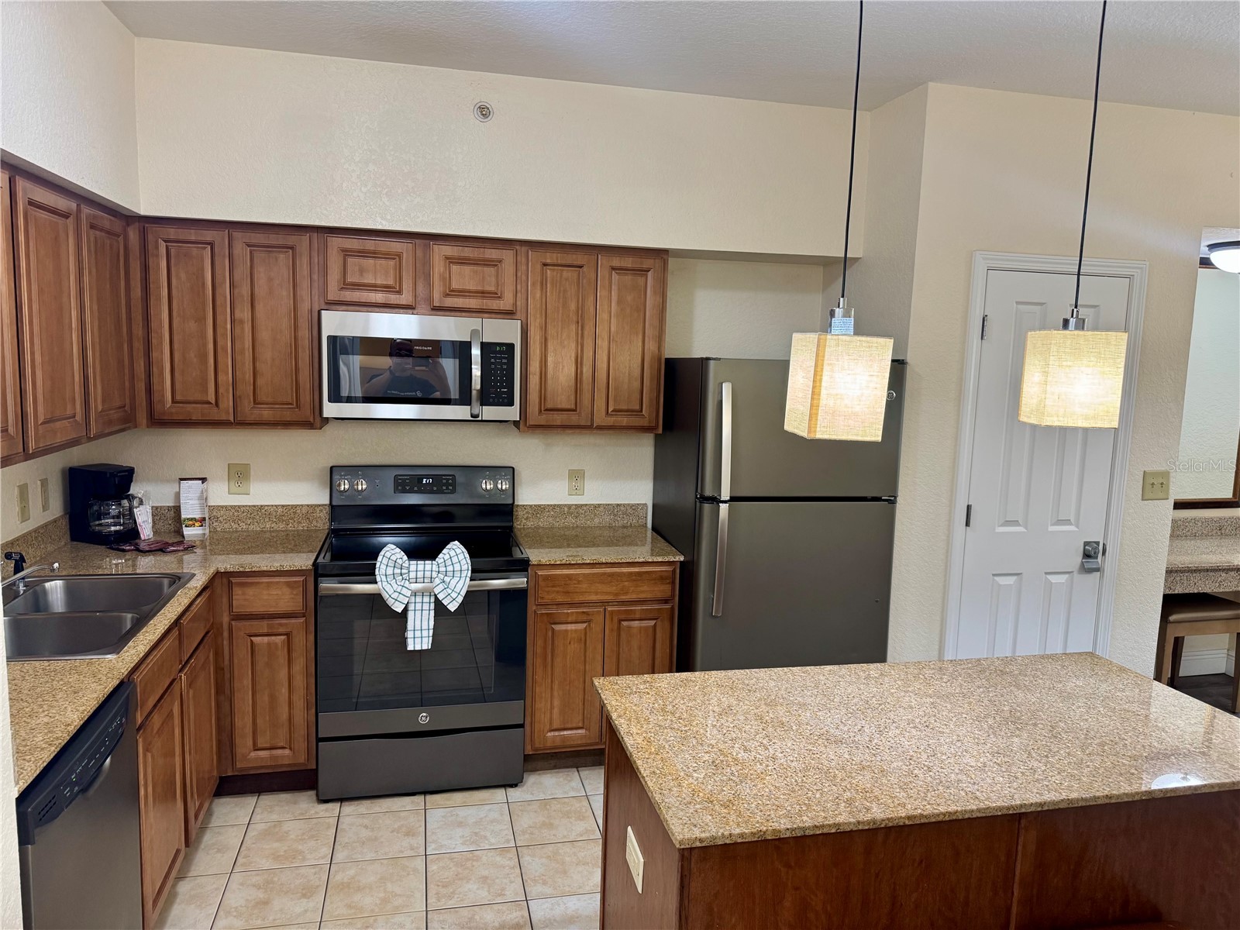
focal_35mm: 24
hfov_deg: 71.6
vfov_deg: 56.8
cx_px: 620
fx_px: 860
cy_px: 465
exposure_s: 1/60
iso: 200
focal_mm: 6.76
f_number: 1.78
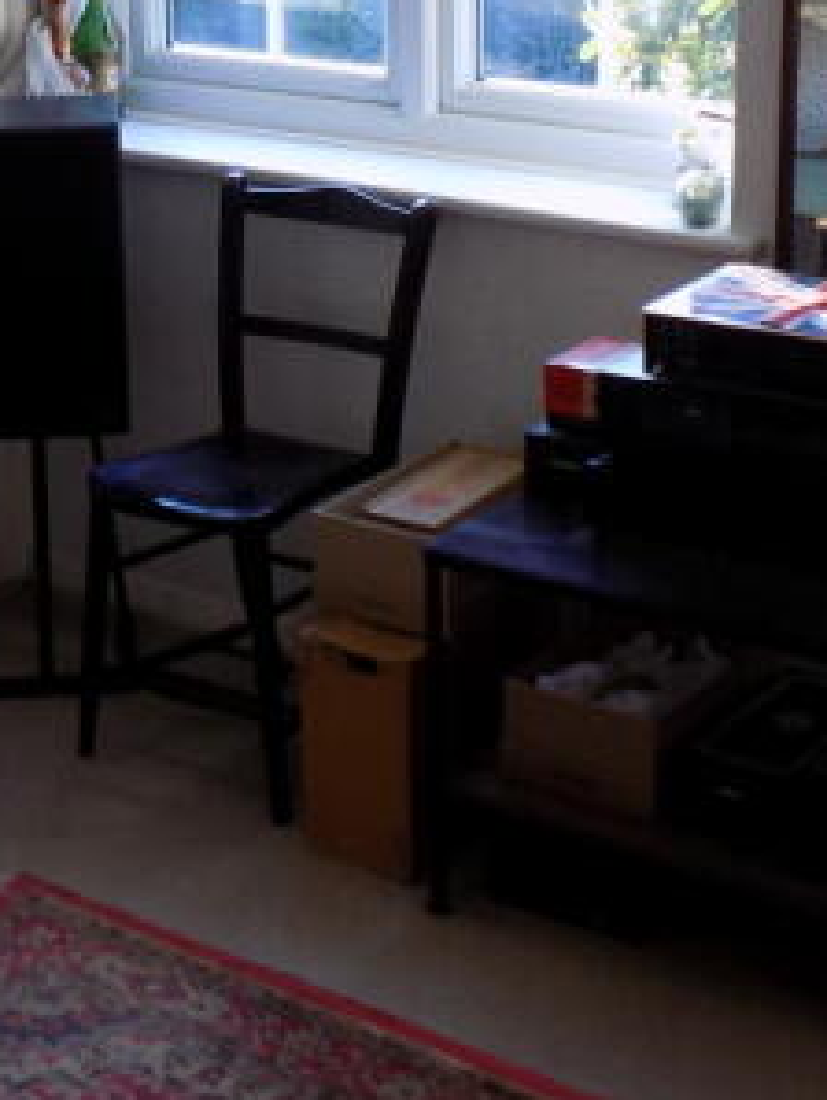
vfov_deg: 24.4
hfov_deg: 18.5
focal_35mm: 79
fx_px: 2513
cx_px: 140
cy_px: 277
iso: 80
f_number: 3.1
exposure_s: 1/30
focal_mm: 4
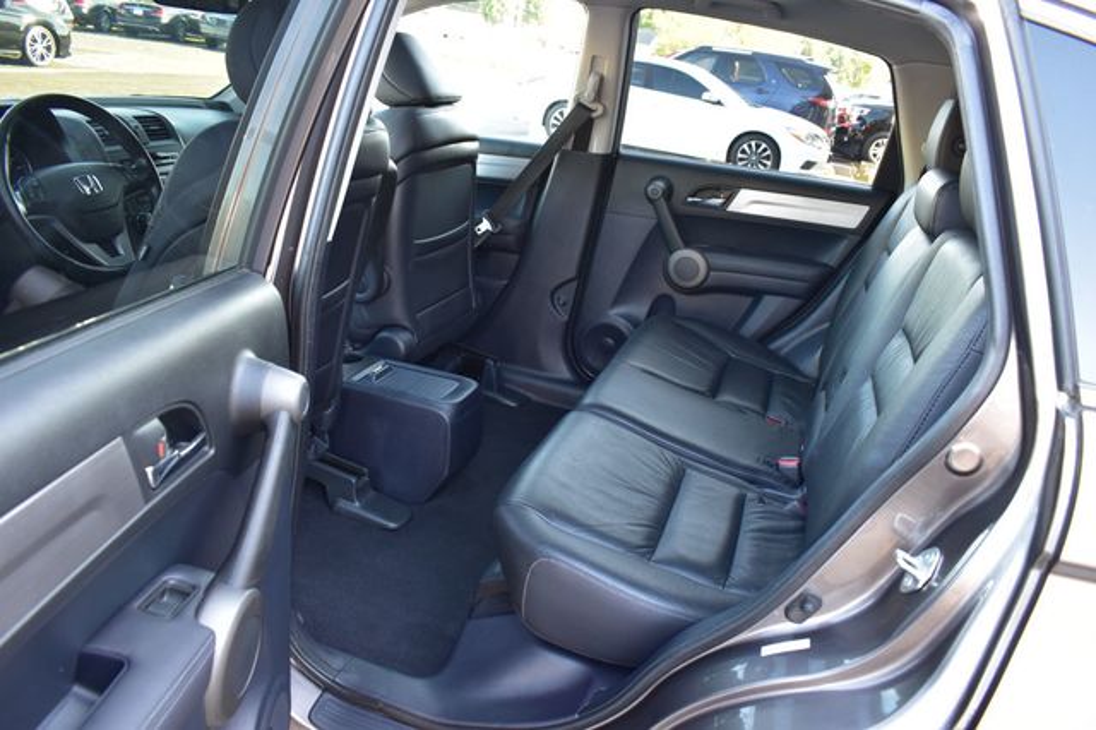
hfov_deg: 67.4
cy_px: 365
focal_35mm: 27
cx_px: 548
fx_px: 822
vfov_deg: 47.9
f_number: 6.3
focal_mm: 18
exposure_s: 1/15
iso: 400
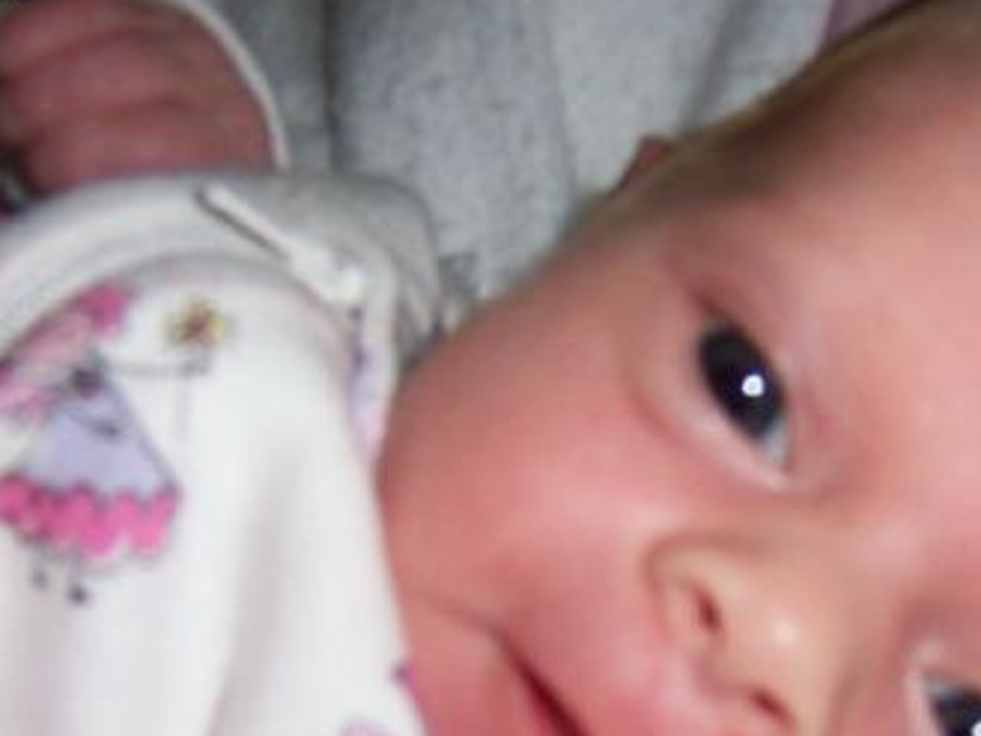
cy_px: 700
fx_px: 1984
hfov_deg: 27.6
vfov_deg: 20.5
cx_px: 653
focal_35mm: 70
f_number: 2.8
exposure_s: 1/60
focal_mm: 5.6
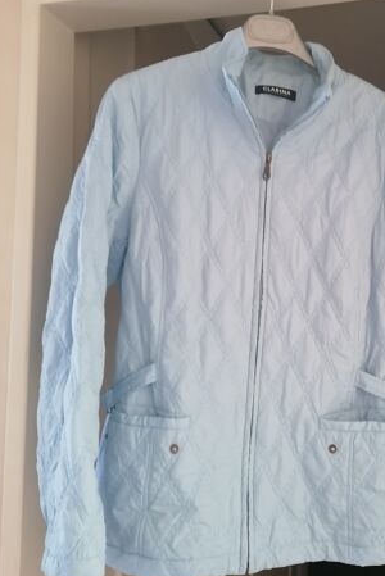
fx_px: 641
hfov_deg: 32.8
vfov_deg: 48.4
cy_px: 259
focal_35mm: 40
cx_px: 293
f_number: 1.8
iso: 640
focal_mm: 4.75
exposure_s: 1/20
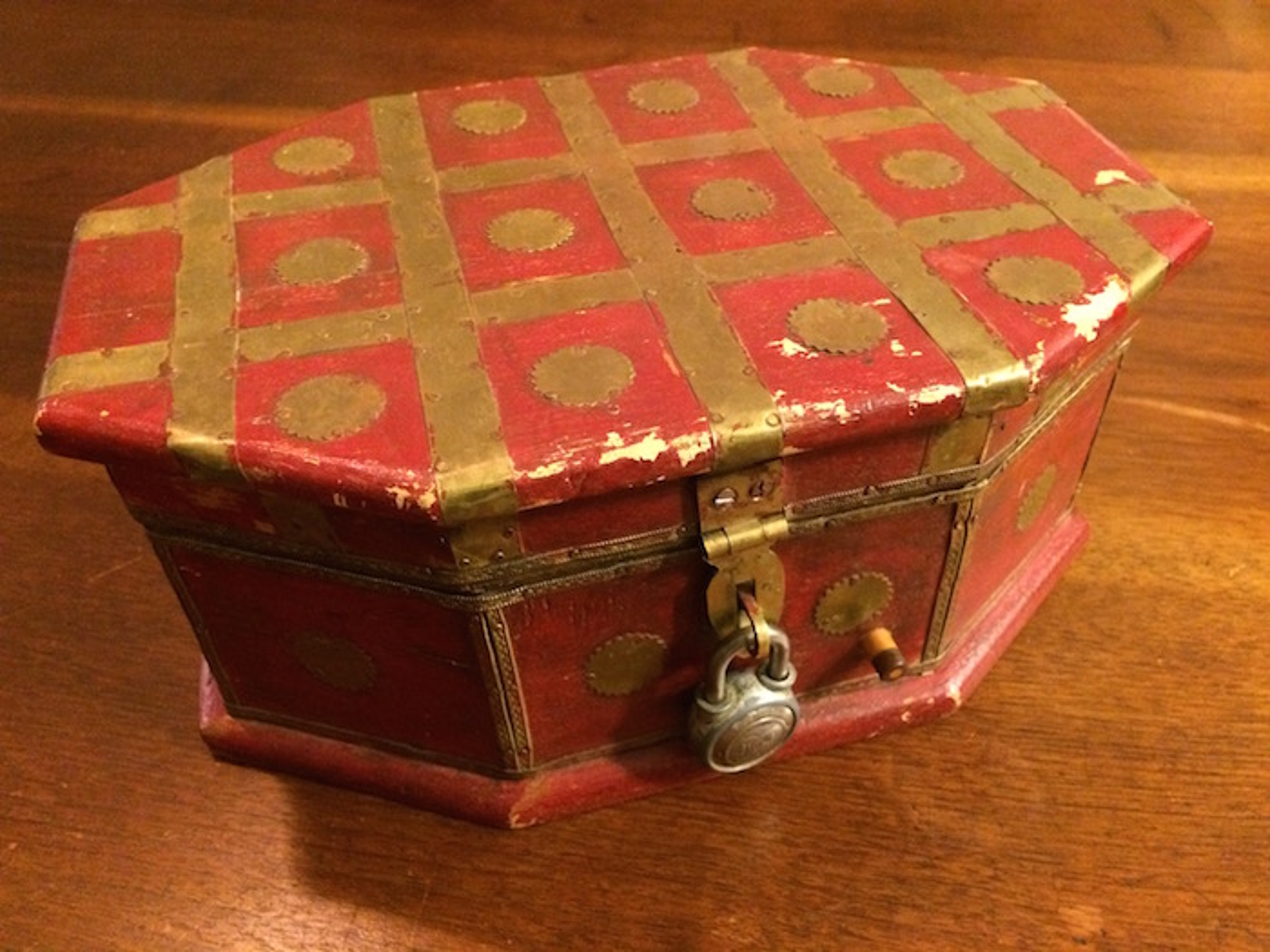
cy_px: 476
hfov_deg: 61.7
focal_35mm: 29
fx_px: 1064
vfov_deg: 48.2
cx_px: 635
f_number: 2.2
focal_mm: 4.15
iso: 500
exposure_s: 1/15
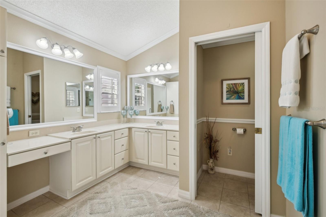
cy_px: 108
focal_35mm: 16
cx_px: 163
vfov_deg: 73.7
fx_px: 145
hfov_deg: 96.7
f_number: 8
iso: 400
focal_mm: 16
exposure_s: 1/40
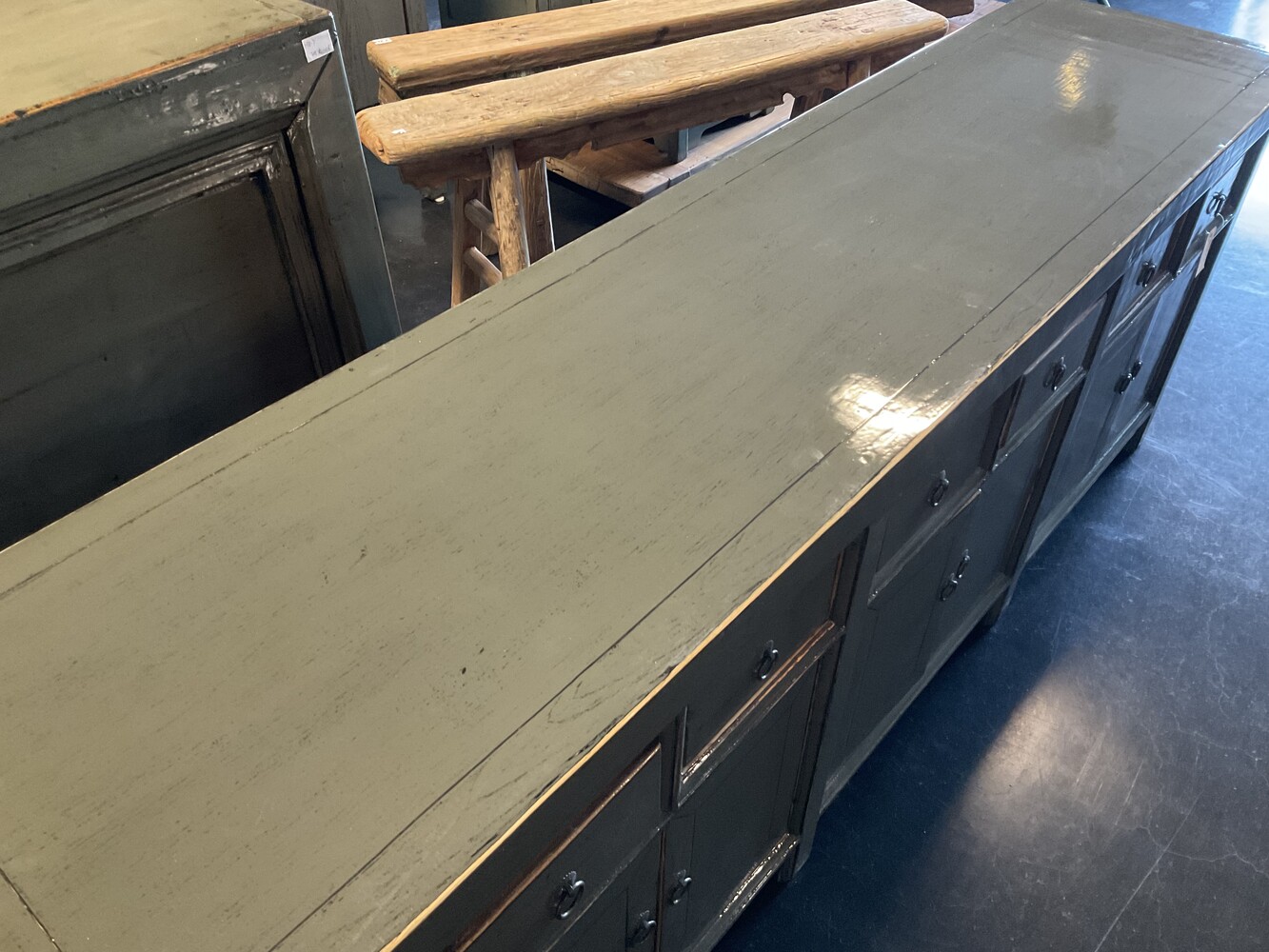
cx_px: 634
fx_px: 1063
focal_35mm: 29
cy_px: 476
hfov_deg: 61.7
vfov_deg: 48.2
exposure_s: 1/33
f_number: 1.8
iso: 320
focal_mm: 3
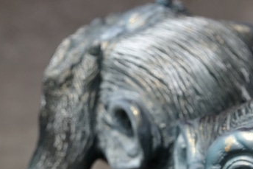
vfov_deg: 8.9
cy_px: 221
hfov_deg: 13.2
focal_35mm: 152
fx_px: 1071
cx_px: 287
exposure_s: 1/200
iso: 200
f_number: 8
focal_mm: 35
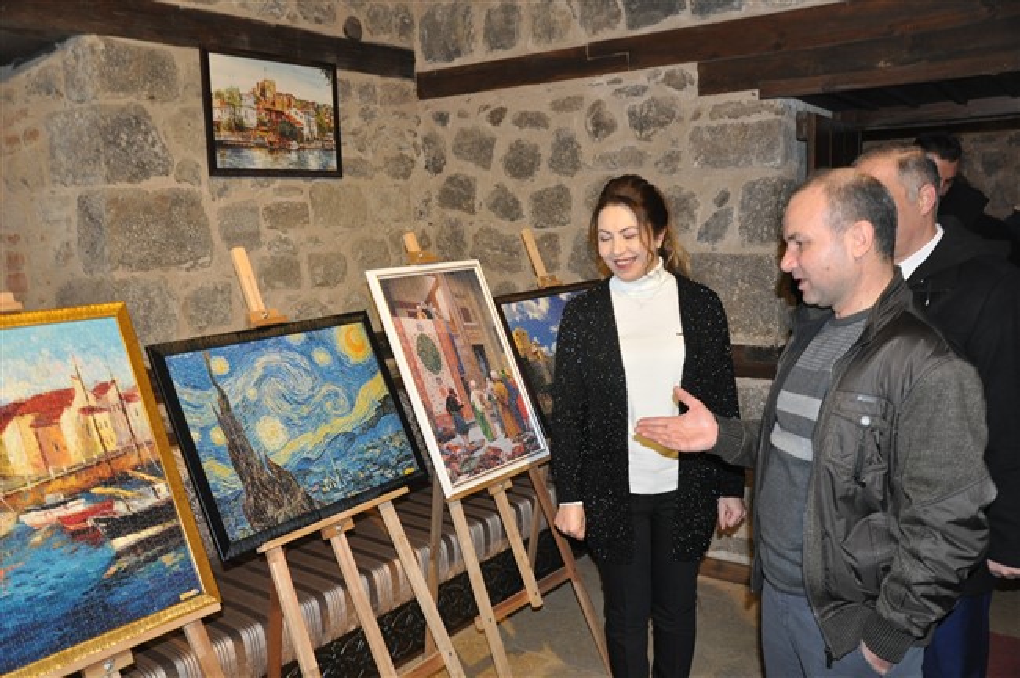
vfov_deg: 41.6
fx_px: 892
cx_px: 510
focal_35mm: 32
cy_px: 339
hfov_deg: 59.5
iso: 800
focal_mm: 21
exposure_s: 1/60
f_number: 3.8
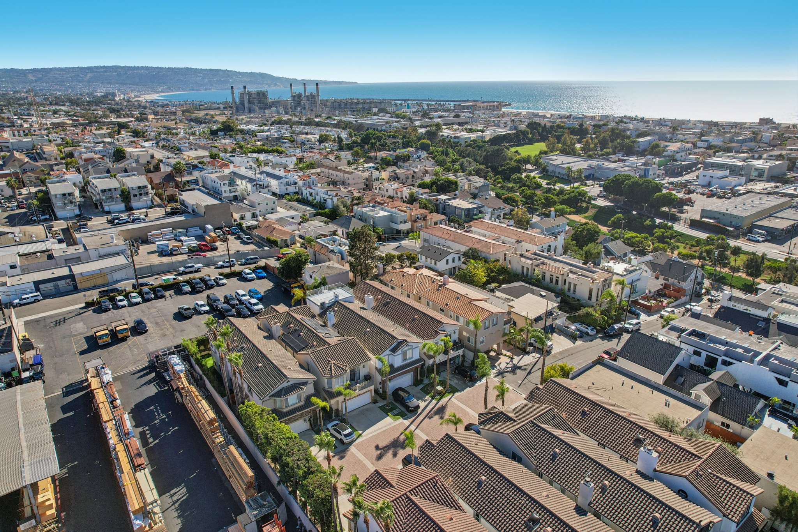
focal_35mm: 22
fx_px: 488
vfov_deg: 57.2
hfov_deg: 78.6
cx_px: 399
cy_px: 266
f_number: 2.8
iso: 100
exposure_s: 1/2000
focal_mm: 8.4
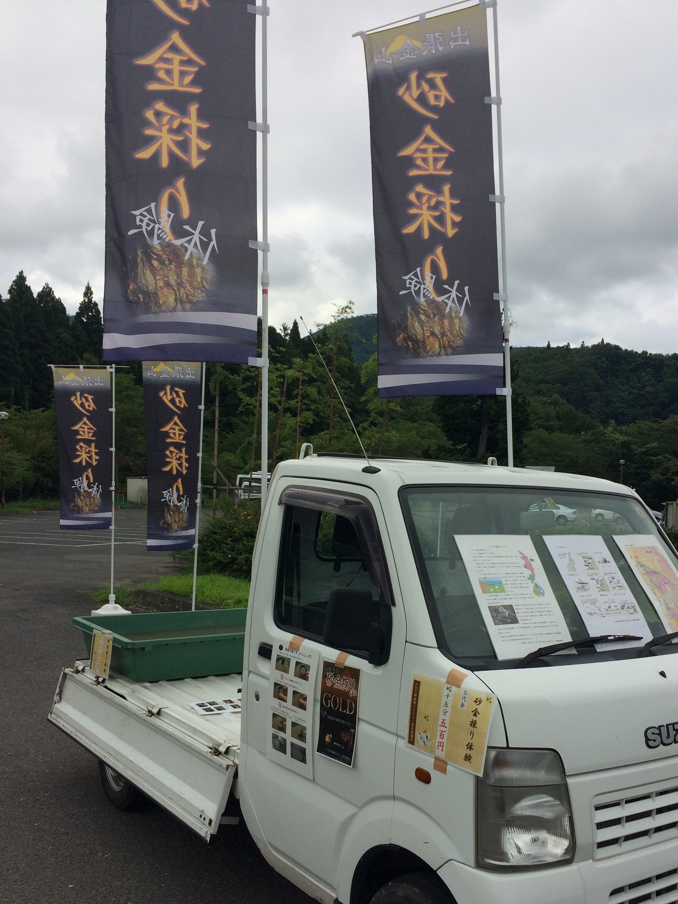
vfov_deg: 61.7
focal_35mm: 29
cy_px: 452
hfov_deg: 48.2
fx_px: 757
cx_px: 339
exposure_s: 1/1580
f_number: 2.2
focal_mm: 4.15
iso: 32
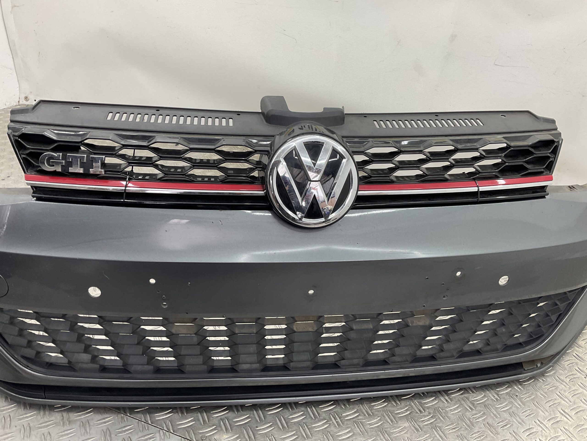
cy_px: 220
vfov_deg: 48.2
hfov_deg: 61.7
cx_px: 294
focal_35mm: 29
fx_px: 492
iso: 40
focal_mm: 3
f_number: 1.8
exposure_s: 1/100
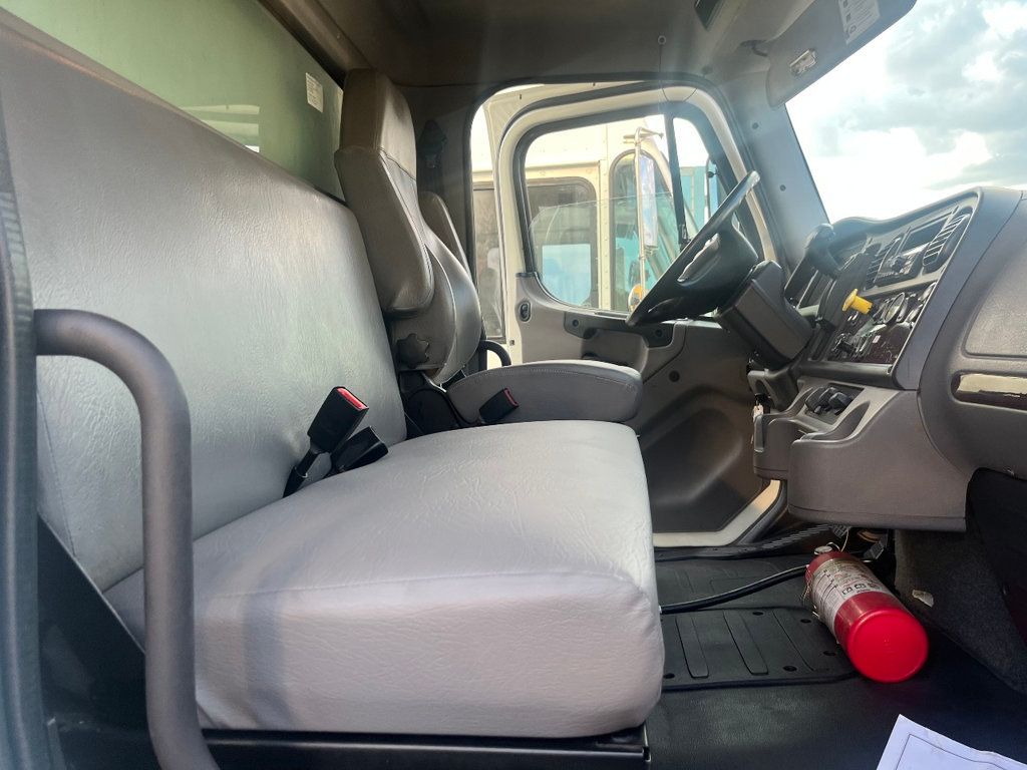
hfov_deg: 67.3
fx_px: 771
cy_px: 385
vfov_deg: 53.1
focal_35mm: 26
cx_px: 514
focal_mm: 5.1
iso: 32
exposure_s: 1/133
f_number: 1.6
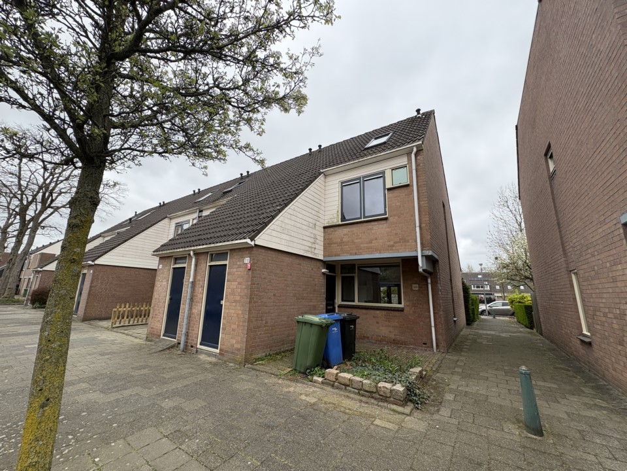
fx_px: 254
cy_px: 236
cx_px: 314
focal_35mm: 14
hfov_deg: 102.1
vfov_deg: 85.7
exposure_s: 1/501
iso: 50
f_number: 2.2
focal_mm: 2.22
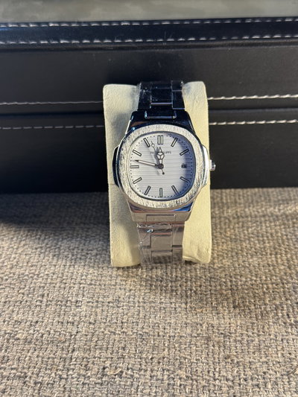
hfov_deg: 30.3
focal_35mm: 48
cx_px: 149
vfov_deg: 39.6
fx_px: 551
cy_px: 198
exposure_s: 1/91
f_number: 1.78
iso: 80
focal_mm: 6.76
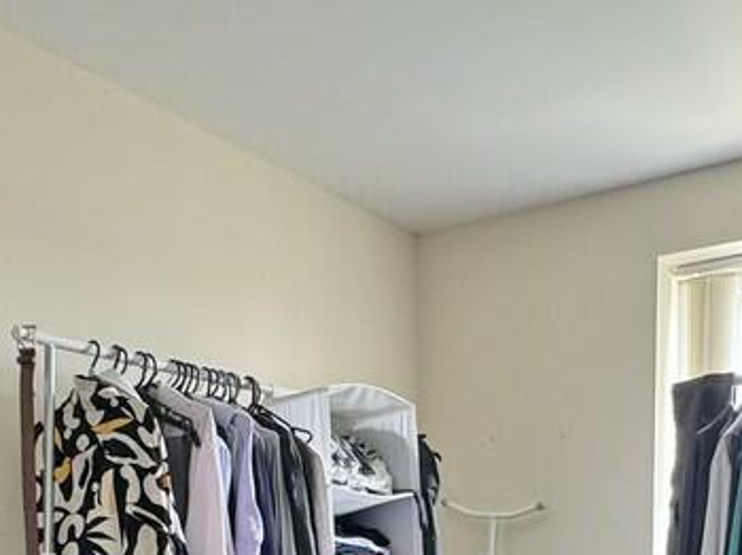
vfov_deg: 31.3
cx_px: 528
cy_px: 608
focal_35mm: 41
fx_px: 878
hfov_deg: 44.7
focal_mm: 2.22
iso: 320
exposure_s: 1/100
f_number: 2.2
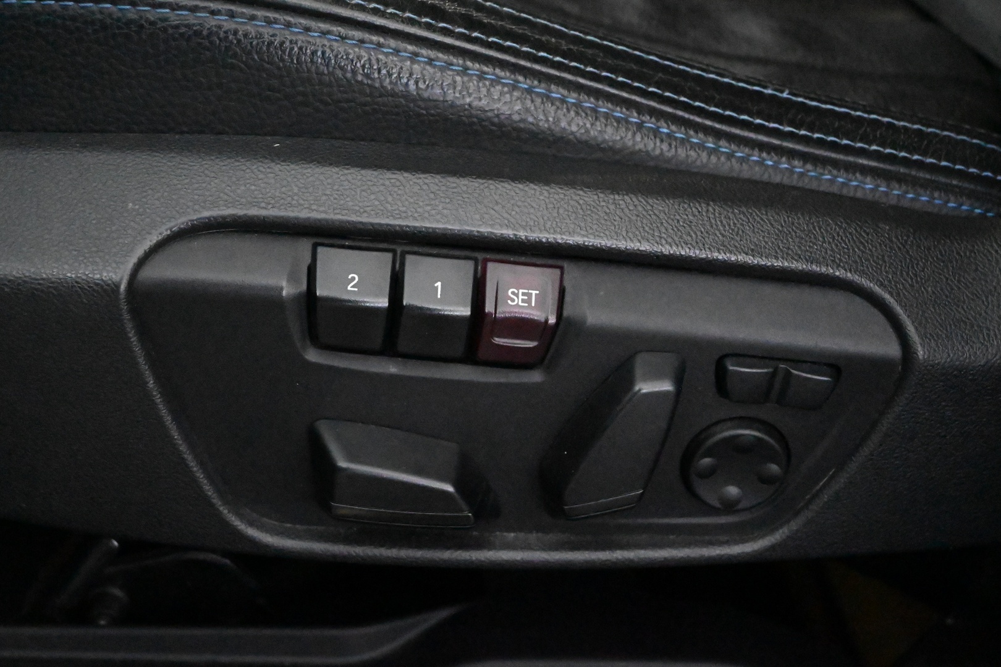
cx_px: 500
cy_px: 334
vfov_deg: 21.1
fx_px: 1793
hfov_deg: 31.2
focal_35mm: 64
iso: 22800
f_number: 6
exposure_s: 1/60
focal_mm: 43
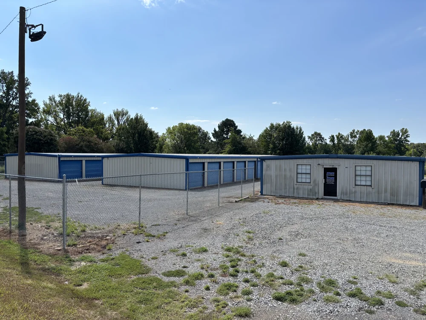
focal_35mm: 26
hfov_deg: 67.3
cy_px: 160
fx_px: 320
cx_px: 213
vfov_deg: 53.1
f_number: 1.6
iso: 50
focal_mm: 5.96
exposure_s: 1/4630
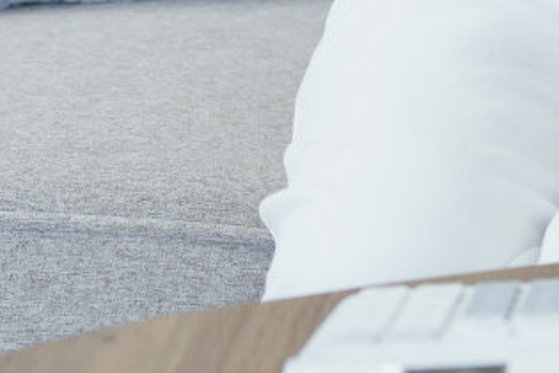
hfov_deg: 10.5
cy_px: -404
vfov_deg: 7.4
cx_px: 1157
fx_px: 2764
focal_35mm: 178
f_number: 2.8
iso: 320
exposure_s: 1/125
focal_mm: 35
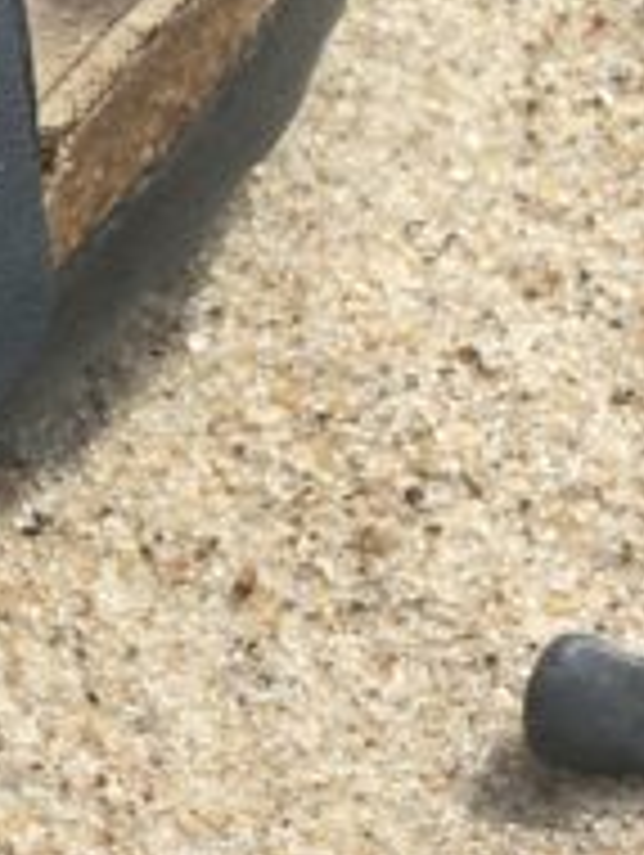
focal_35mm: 156
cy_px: 702
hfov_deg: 8.9
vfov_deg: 12.6
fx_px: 3861
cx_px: -680
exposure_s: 1/1399
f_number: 2.2
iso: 25
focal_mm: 4.15
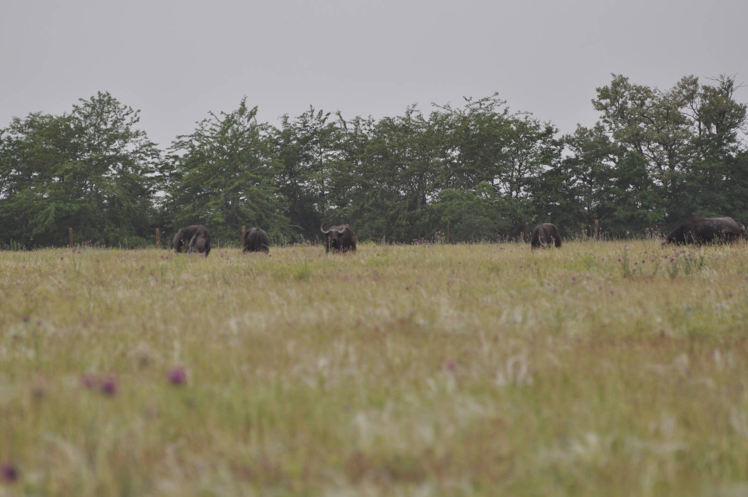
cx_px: 374
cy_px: 248
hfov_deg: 4.6
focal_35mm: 450
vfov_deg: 3.0
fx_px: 9339
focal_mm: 300
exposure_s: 1/1000
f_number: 5.6
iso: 450
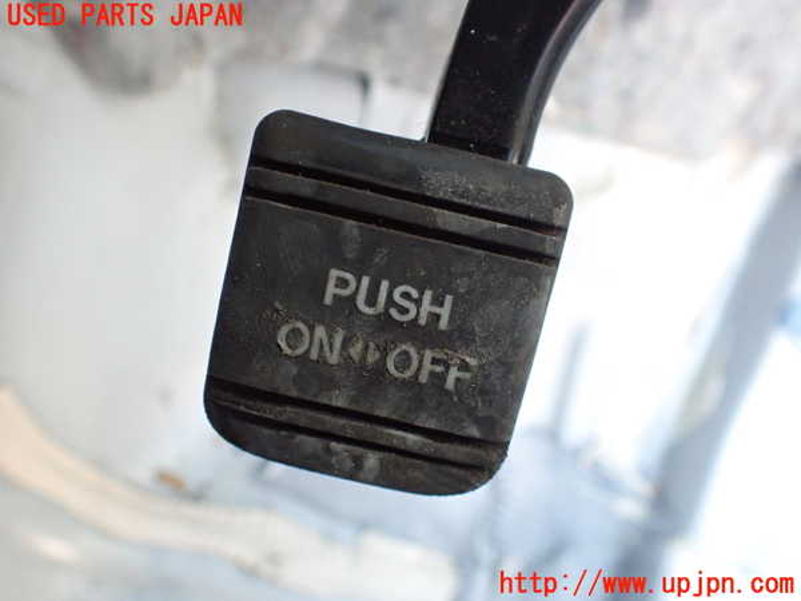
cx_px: 400
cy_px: 300
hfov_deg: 60.0
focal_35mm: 30
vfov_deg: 46.8
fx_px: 694
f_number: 2.3
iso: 640
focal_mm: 5.4
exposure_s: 1/125
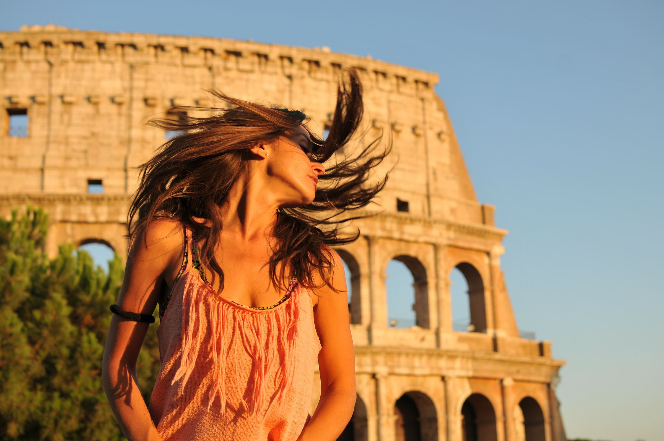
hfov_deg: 37.9
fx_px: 967
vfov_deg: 25.7
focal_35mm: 52
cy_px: 220
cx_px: 332
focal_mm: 35
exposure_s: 1/500
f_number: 3.5
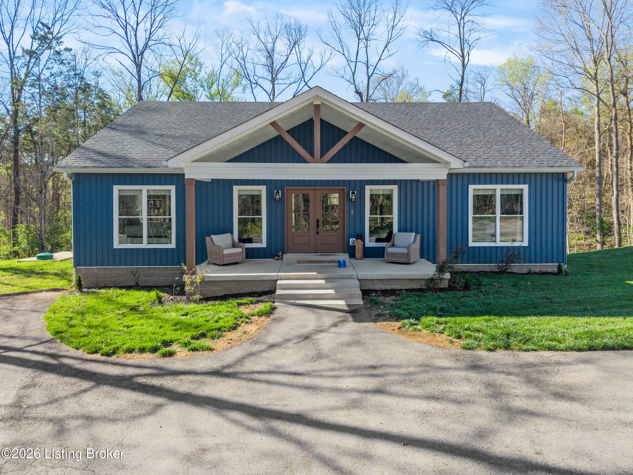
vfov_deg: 56.8
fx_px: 439
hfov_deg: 71.6
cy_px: 238
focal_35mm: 24
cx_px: 316
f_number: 1.8
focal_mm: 8.67
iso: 290
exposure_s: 1/2500
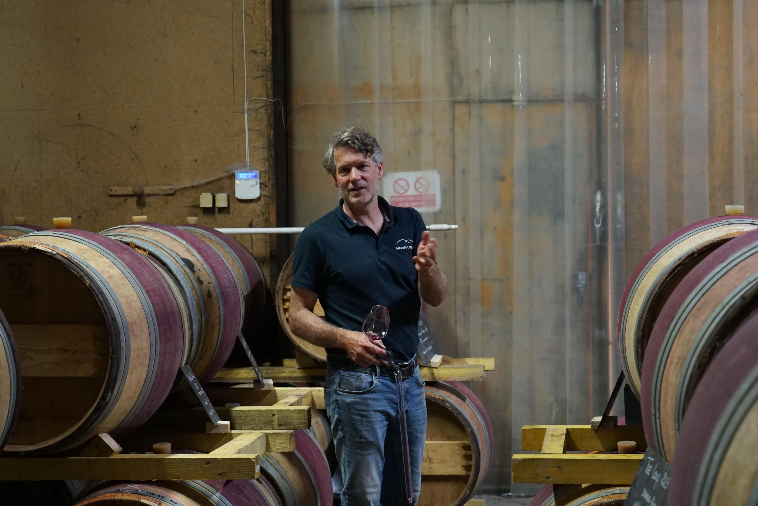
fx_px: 1474
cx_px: 385
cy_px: 284
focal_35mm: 70
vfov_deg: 19.5
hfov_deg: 28.8
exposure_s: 1/20
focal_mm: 61
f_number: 5.6
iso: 1600
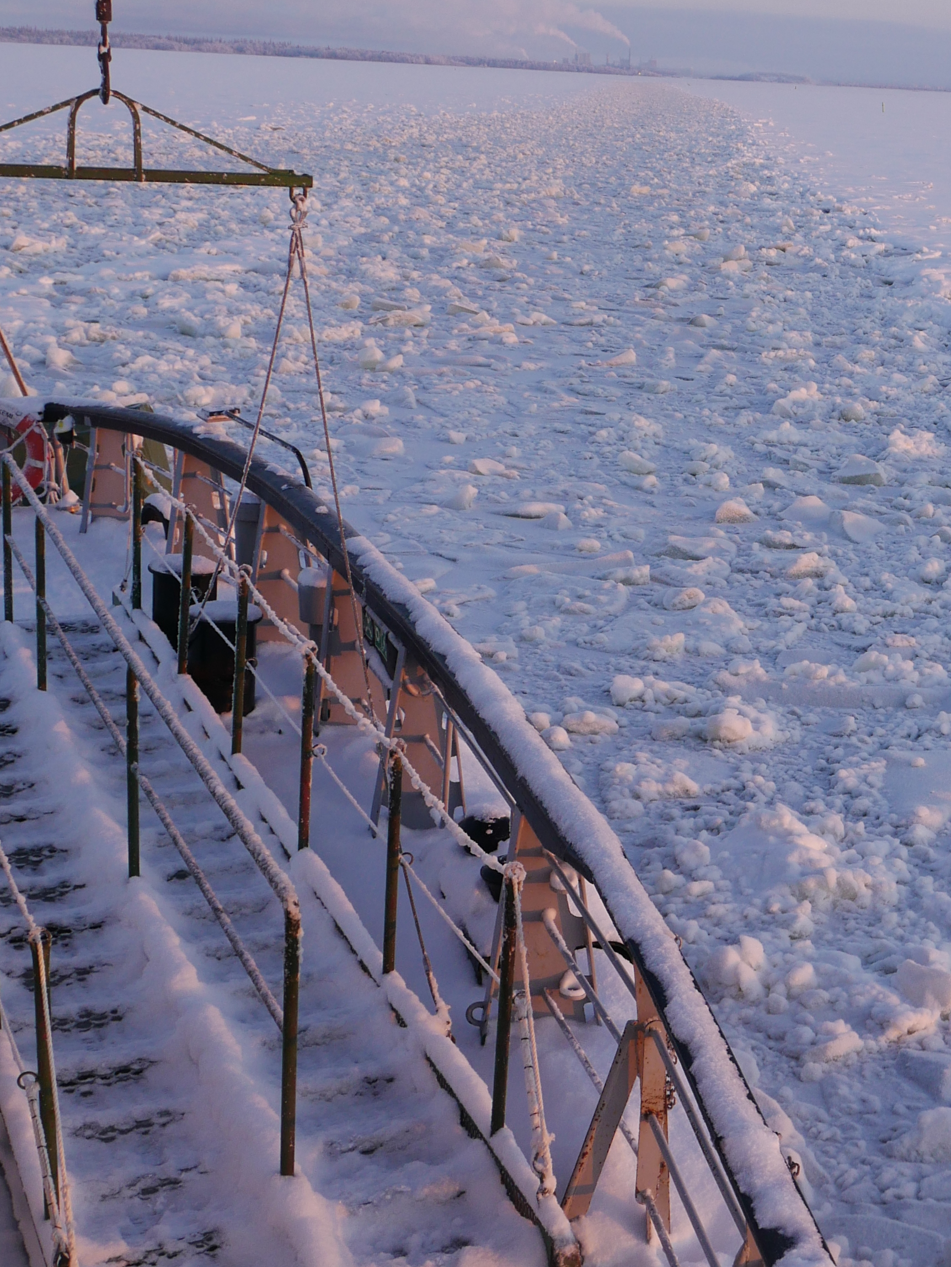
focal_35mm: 60
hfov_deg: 23.5
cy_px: 610
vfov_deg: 32.2
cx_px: 931
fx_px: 2196
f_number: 8
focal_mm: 15
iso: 200
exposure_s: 1/100
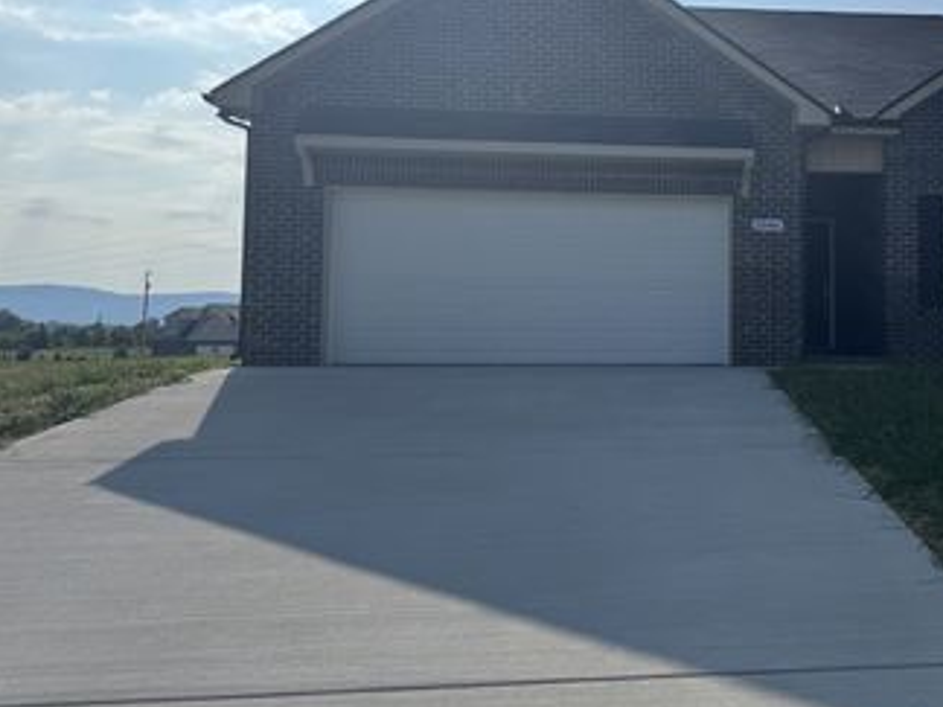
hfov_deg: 47.9
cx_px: 725
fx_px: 1008
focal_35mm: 37
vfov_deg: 38.4
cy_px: 260
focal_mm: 6.76
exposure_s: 1/12346
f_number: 1.78
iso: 80
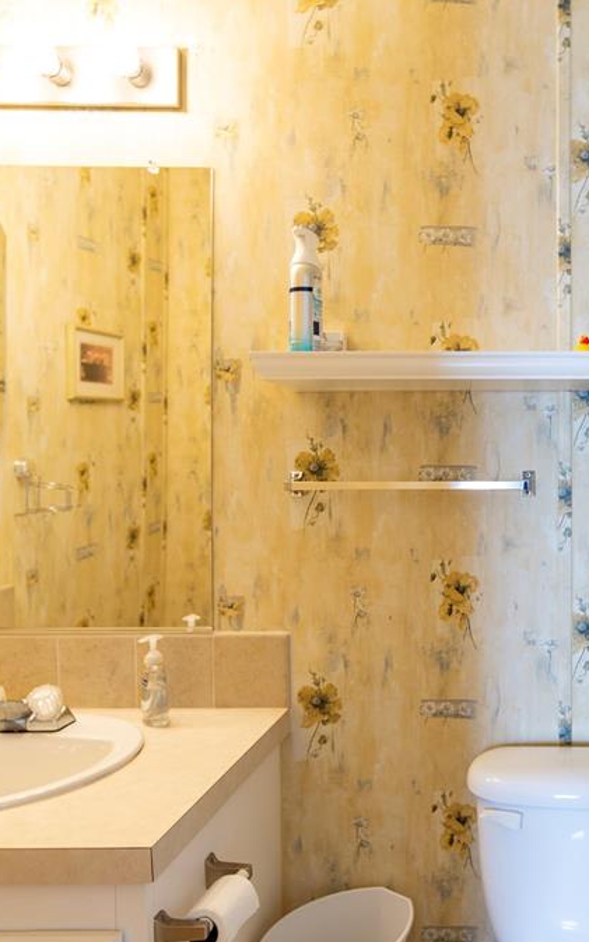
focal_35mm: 31
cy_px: 467
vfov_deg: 61.2
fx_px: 796
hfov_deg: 37.2
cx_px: 562
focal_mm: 20
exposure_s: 1/13
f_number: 2.8
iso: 100
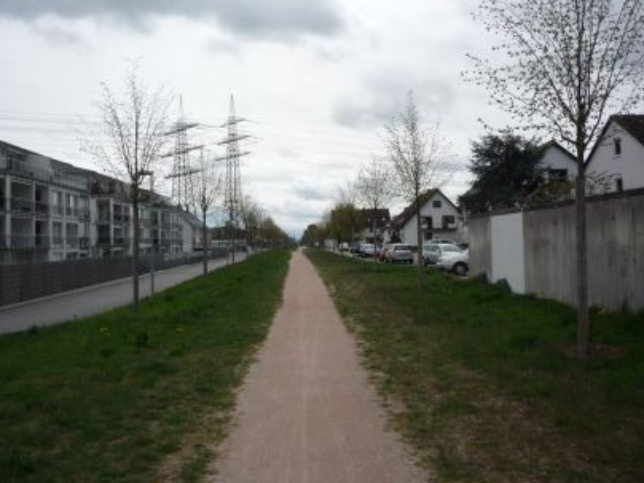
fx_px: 707
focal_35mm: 38
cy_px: 220
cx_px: 290
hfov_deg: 48.9
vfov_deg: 37.7
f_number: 5.6
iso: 100
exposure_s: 1/640
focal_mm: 5.2
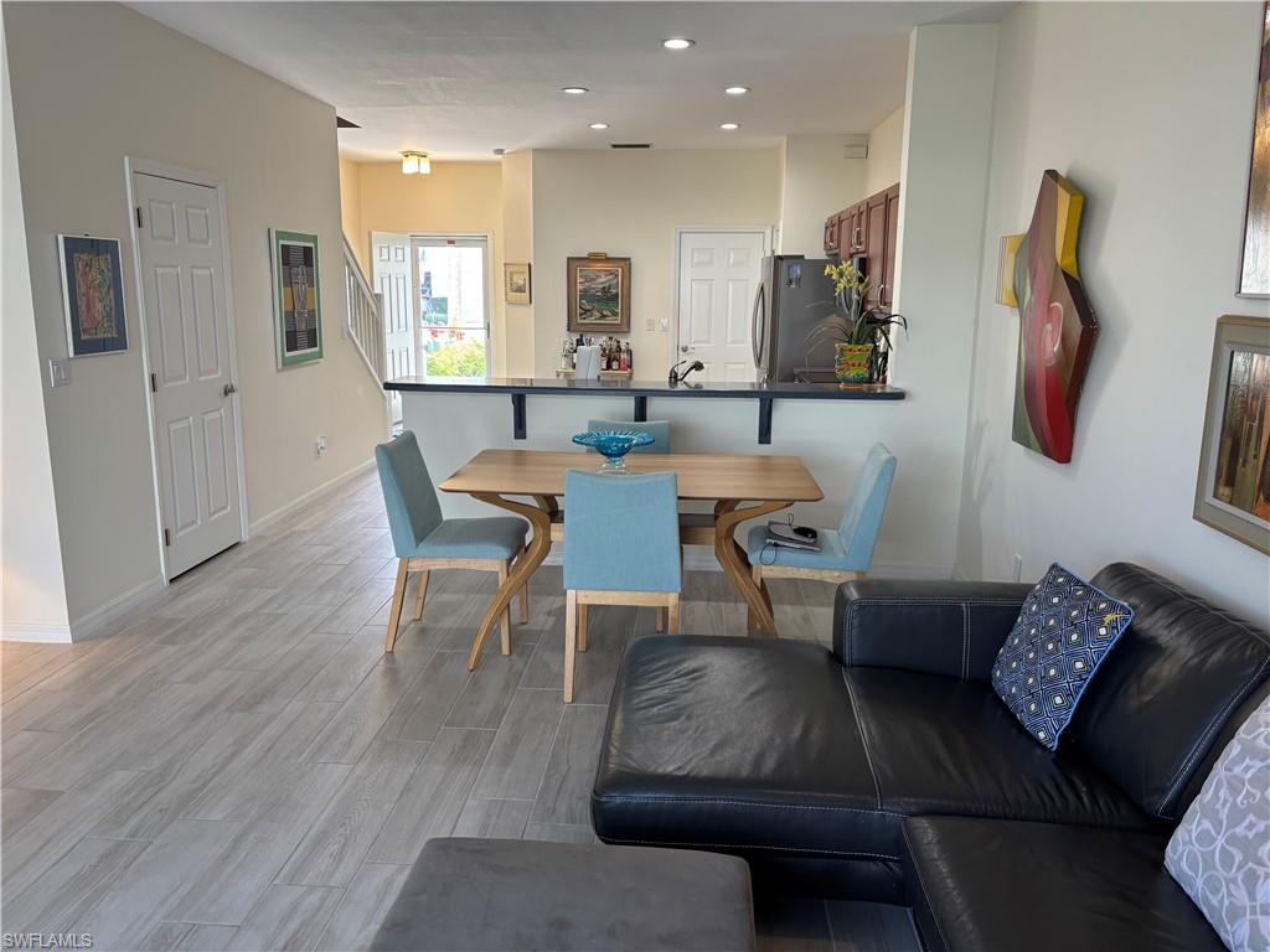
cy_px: 476
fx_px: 954
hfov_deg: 67.3
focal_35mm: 26
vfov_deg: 53.1
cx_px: 635
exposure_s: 1/60
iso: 80
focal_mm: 5.96
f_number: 1.6
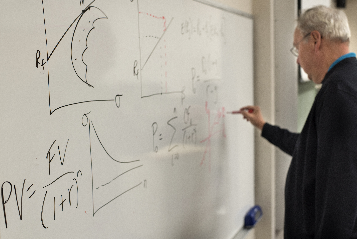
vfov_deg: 27.0
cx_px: 178
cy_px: 120
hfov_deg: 39.6
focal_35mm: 50
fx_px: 496
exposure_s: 1/60
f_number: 4
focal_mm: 50
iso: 400
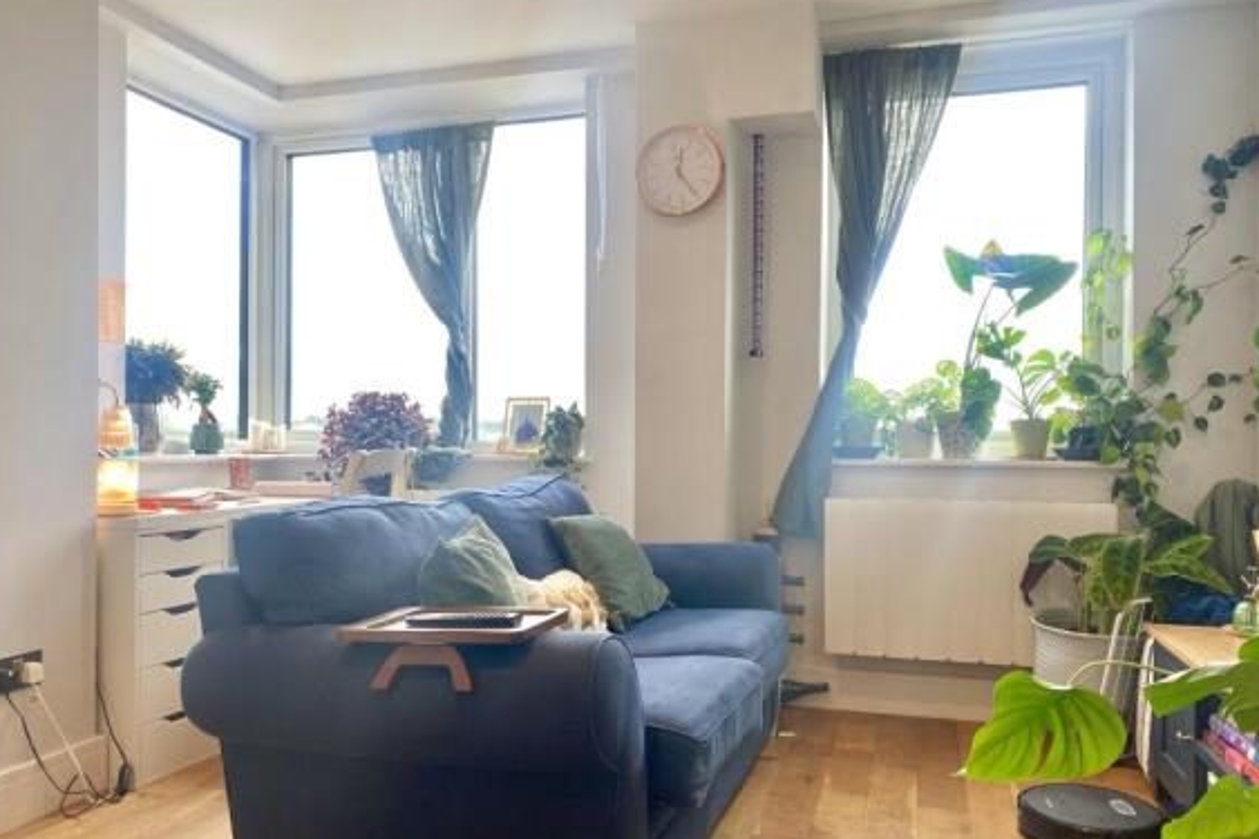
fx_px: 979
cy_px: 455
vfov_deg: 46.3
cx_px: 625
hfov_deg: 65.5
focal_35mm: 28
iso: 32
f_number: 1.8
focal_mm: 4.25
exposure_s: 1/100
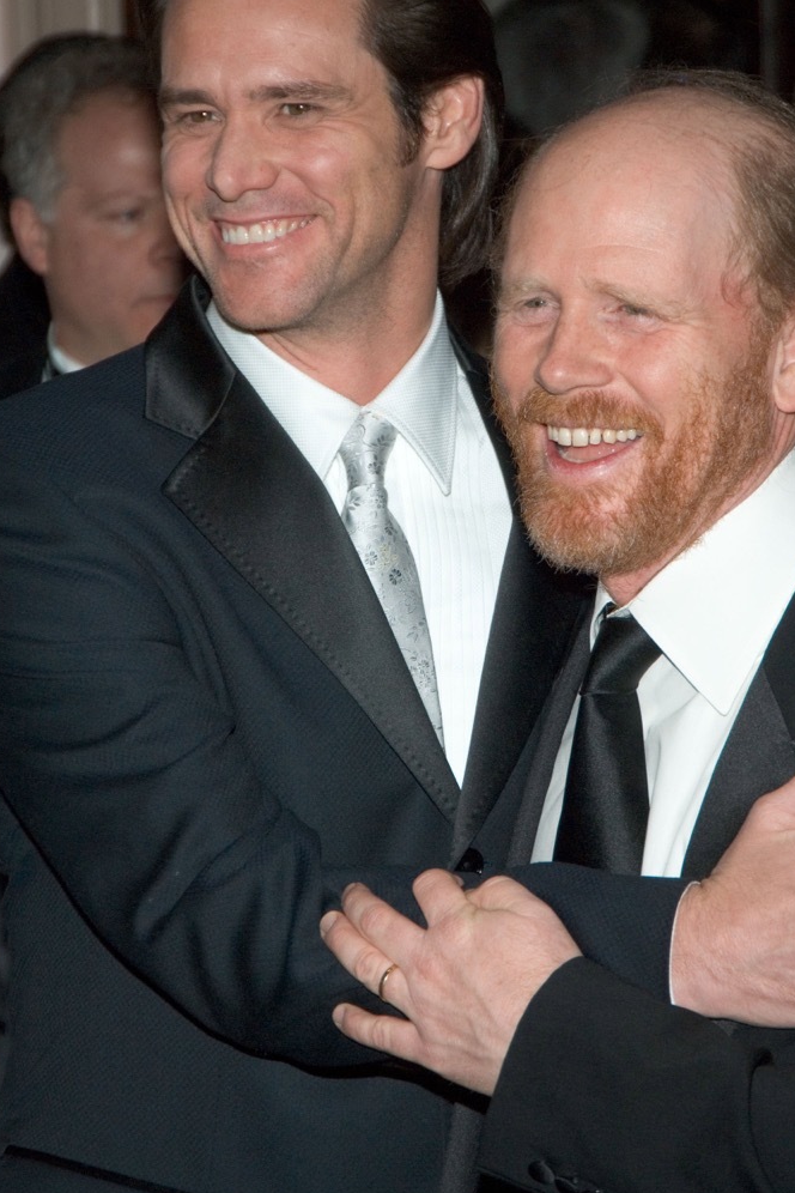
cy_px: 545
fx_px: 5088
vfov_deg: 13.4
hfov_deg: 8.9
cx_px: 444
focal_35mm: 154
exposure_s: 1/200
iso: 320
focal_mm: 85
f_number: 6.3
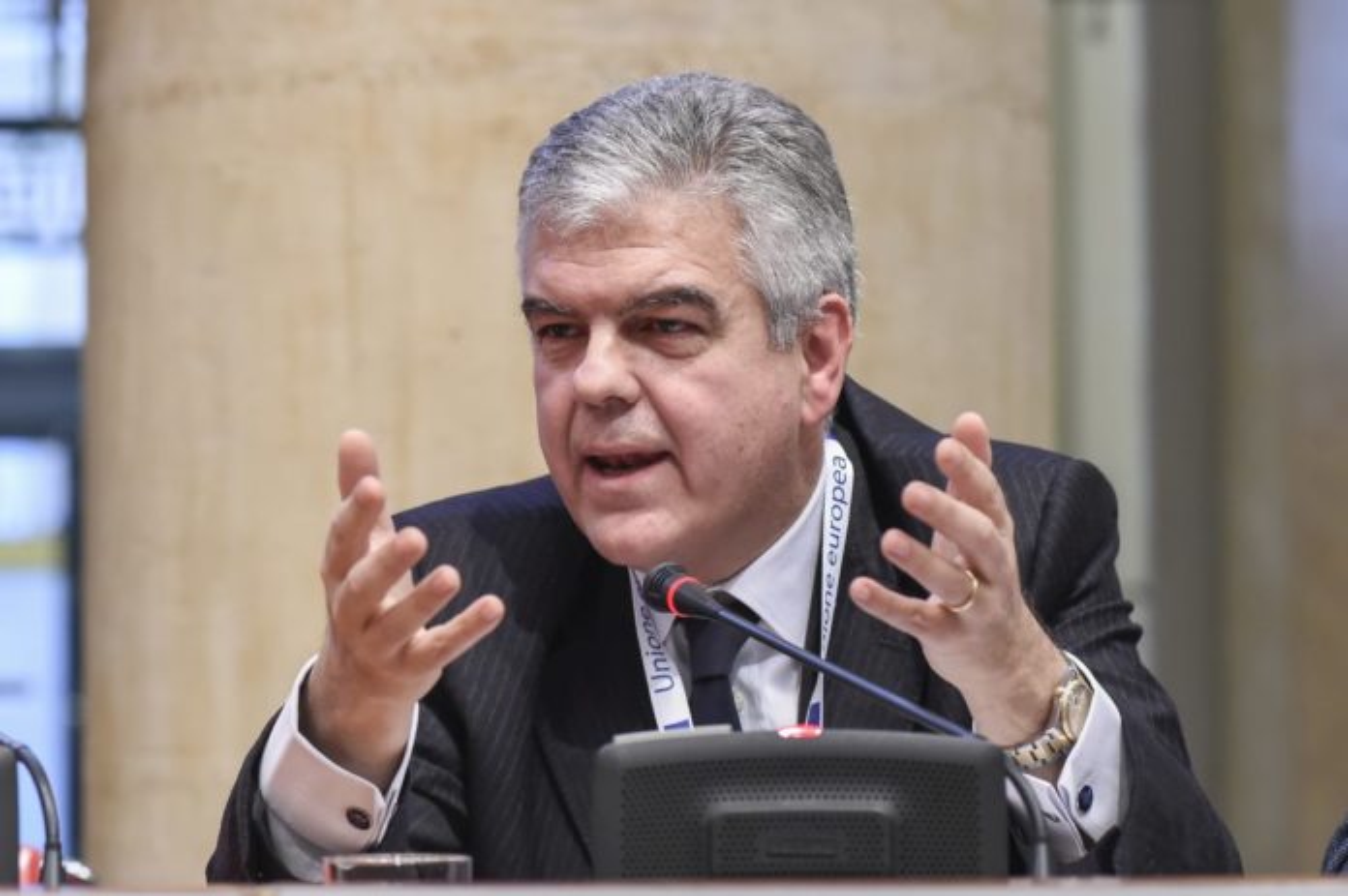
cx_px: 674
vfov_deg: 13.7
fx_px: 3742
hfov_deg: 20.4
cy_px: 448
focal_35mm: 100
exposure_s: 1/125
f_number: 5
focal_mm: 100
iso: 4000
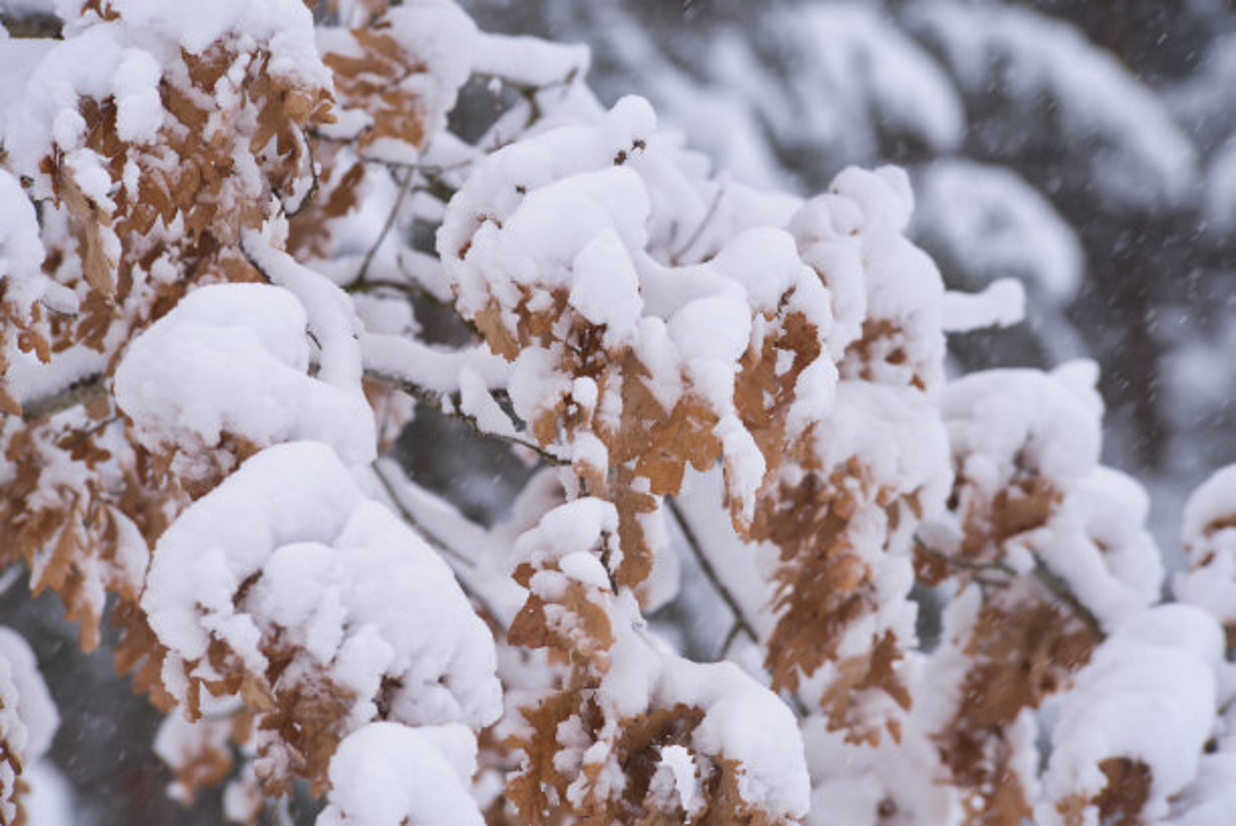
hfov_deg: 10.3
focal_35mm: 200
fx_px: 6871
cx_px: 618
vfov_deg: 6.9
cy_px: 413
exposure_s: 1/250
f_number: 6.3
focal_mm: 200
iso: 200
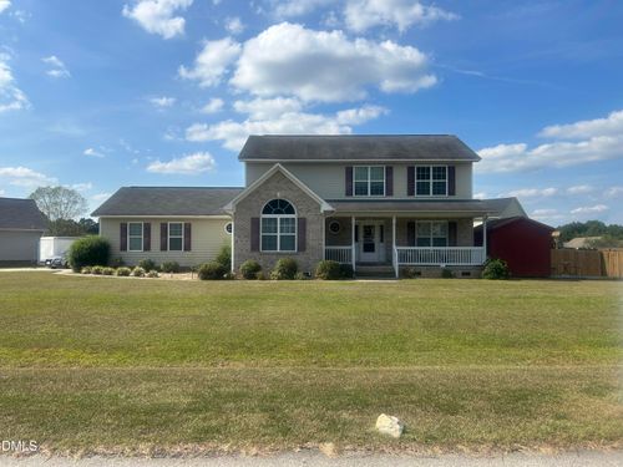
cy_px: 234
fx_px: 468
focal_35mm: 26
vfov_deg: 53.1
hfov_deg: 67.3
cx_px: 312
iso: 50
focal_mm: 5.7
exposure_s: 1/4630
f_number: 1.5
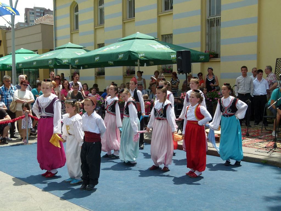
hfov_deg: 41.2
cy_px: 106
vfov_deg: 31.5
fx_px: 373
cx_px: 140
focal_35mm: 46
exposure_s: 1/500
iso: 100
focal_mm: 8.3
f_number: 4
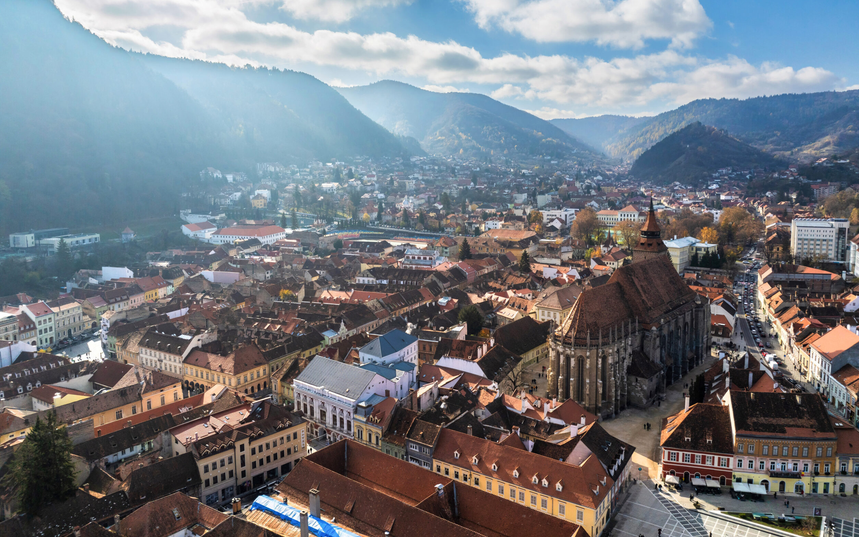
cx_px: 439
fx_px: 609
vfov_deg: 47.5
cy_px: 232
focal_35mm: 26
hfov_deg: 70.4
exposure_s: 1/200
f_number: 2.8
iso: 100
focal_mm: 12.3
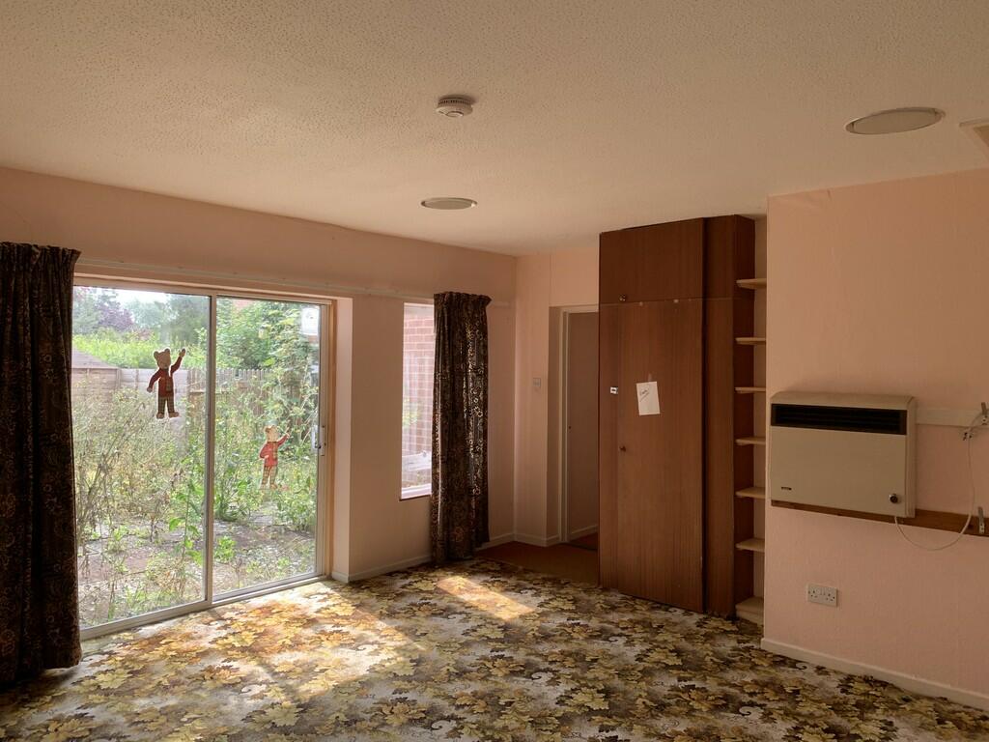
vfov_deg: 53.1
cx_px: 494
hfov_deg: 67.3
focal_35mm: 26
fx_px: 743
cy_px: 371
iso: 32
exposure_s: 1/122
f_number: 1.8
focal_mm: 4.25
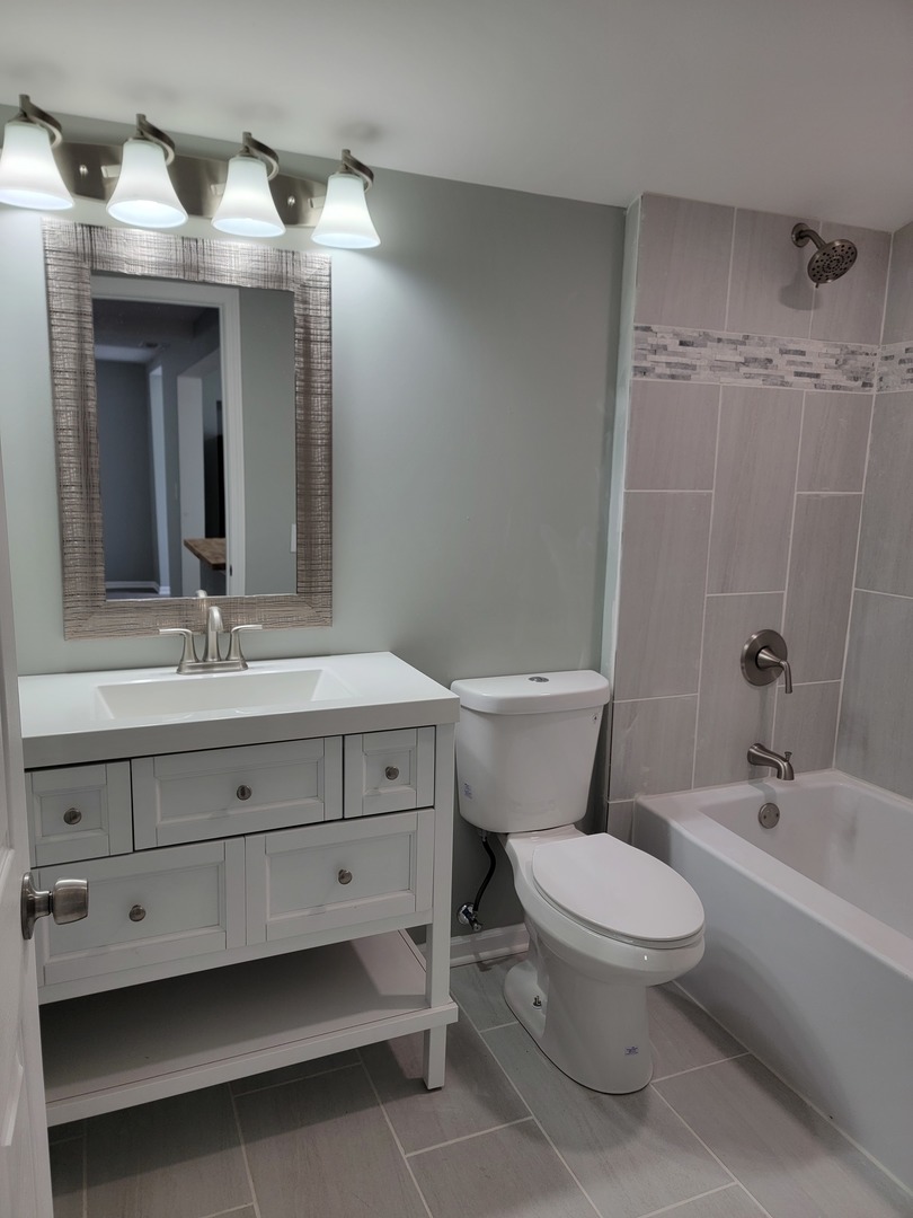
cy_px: 609
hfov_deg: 56.8
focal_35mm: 24
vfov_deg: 71.6
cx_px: 456
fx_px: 844
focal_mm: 6.7
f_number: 1.8
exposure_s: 1/120
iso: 80
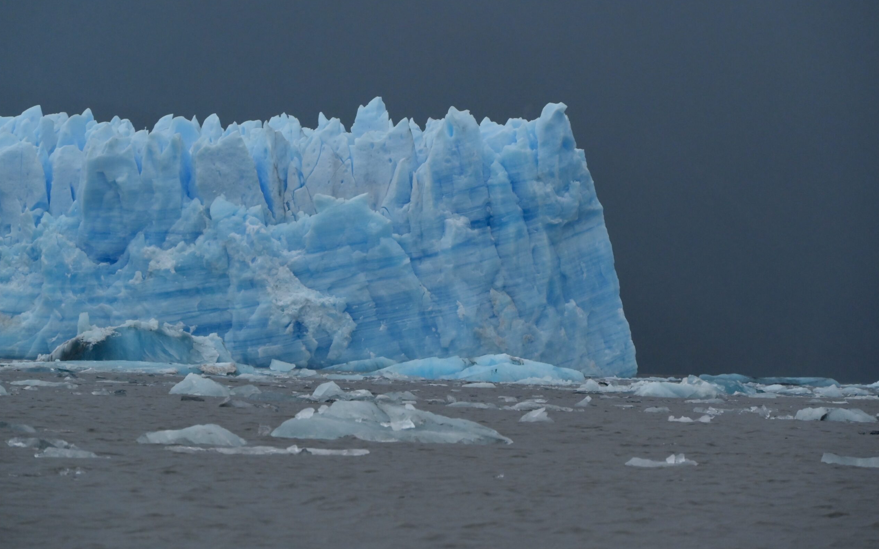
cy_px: 258
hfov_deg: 13.2
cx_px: 438
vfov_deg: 8.2
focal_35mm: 159
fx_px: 3809
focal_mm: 155
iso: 1000
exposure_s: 1/3200
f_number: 7.1
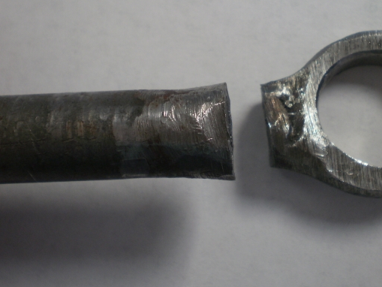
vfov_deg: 22.2
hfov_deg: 29.3
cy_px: 97
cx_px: 227
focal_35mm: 66
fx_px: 729
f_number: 3.5
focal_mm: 7.4
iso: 100
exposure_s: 1/50
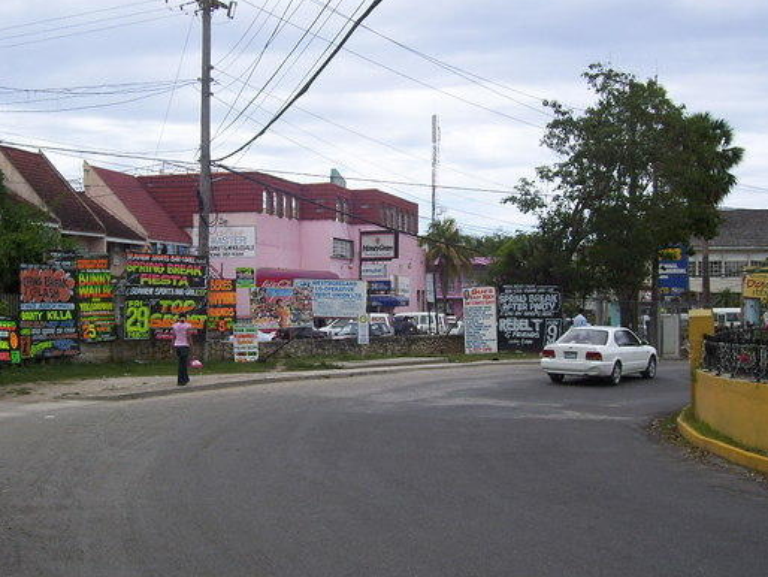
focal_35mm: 56
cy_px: 268
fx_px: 1243
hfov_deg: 34.2
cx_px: 299
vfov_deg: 26.1
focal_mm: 7.6
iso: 80
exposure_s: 1/500
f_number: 5.6
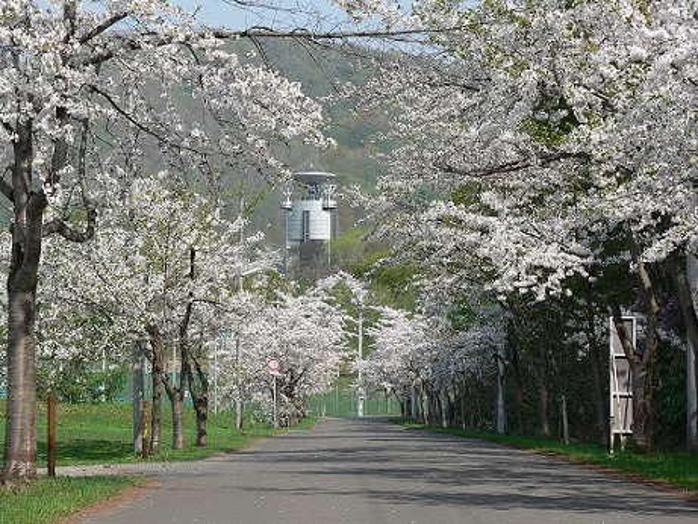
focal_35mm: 130
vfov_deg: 11.4
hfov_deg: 15.2
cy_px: 262
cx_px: 349
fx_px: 2622
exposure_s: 1/400
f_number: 4
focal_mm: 21.6
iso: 80
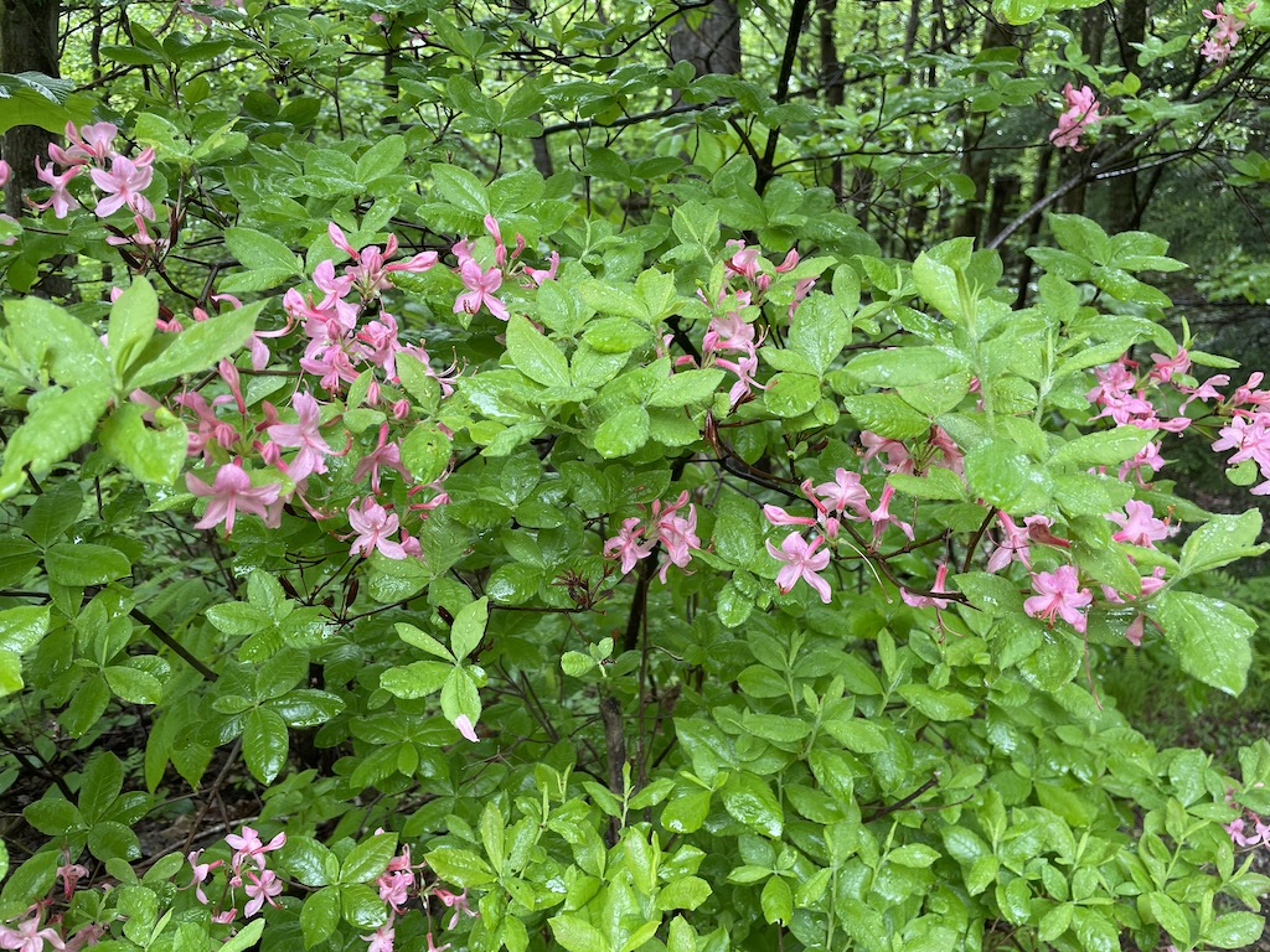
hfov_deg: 67.3
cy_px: 476
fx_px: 954
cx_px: 635
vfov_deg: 53.1
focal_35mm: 26
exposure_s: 1/155
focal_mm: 4.2
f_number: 1.6
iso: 32
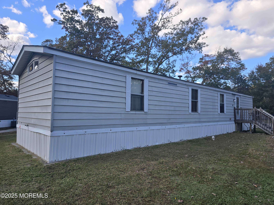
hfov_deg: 73.9
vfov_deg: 58.9
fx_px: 182
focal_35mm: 23
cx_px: 137
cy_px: 102
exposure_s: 1/388
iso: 12
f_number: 1.7
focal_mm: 6.3
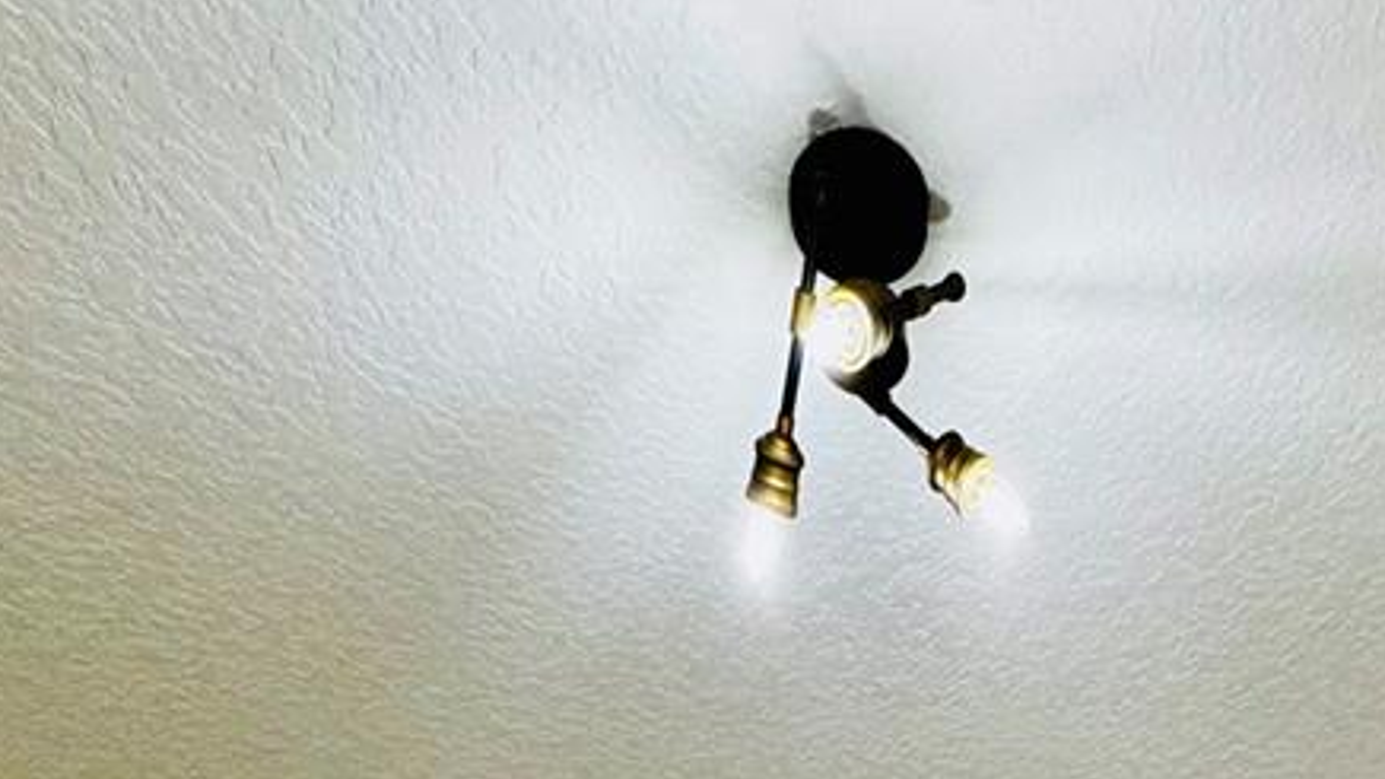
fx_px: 1542
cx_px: 1001
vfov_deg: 15.6
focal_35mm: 42
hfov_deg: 47.0
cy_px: 1828
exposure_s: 1/120
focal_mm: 2.22
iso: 125
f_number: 2.2
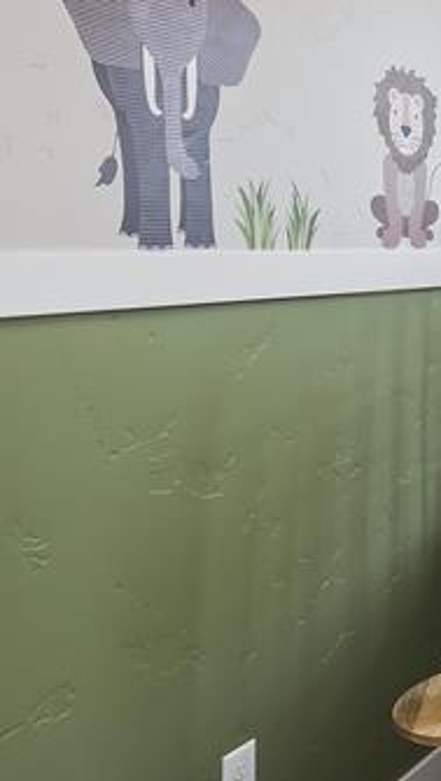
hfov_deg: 15.7
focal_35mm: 48
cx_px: 1008
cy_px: 213
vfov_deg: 41.8
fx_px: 996
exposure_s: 1/3
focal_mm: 15
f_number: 6.3
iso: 320
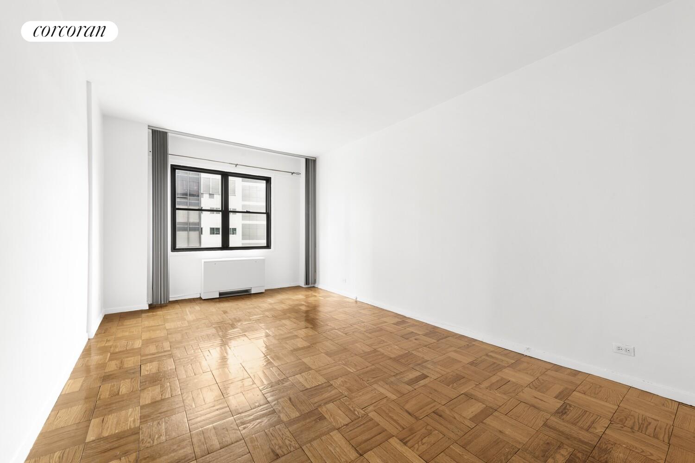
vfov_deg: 81.2
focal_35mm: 14
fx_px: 270
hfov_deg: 104.3
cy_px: 232
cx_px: 348
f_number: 13
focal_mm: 14
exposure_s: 1/2
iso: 250
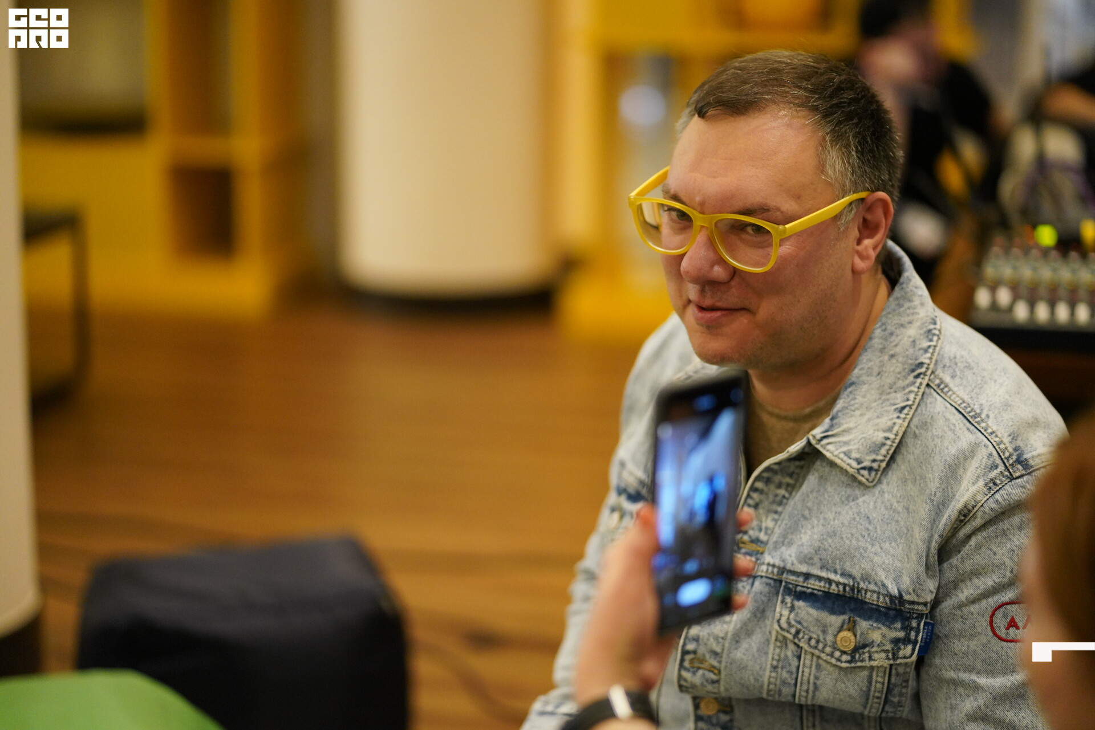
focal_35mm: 85
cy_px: 365
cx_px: 548
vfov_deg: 16.1
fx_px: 2586
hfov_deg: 23.9
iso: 4000
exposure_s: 1/100
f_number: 1.8
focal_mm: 85
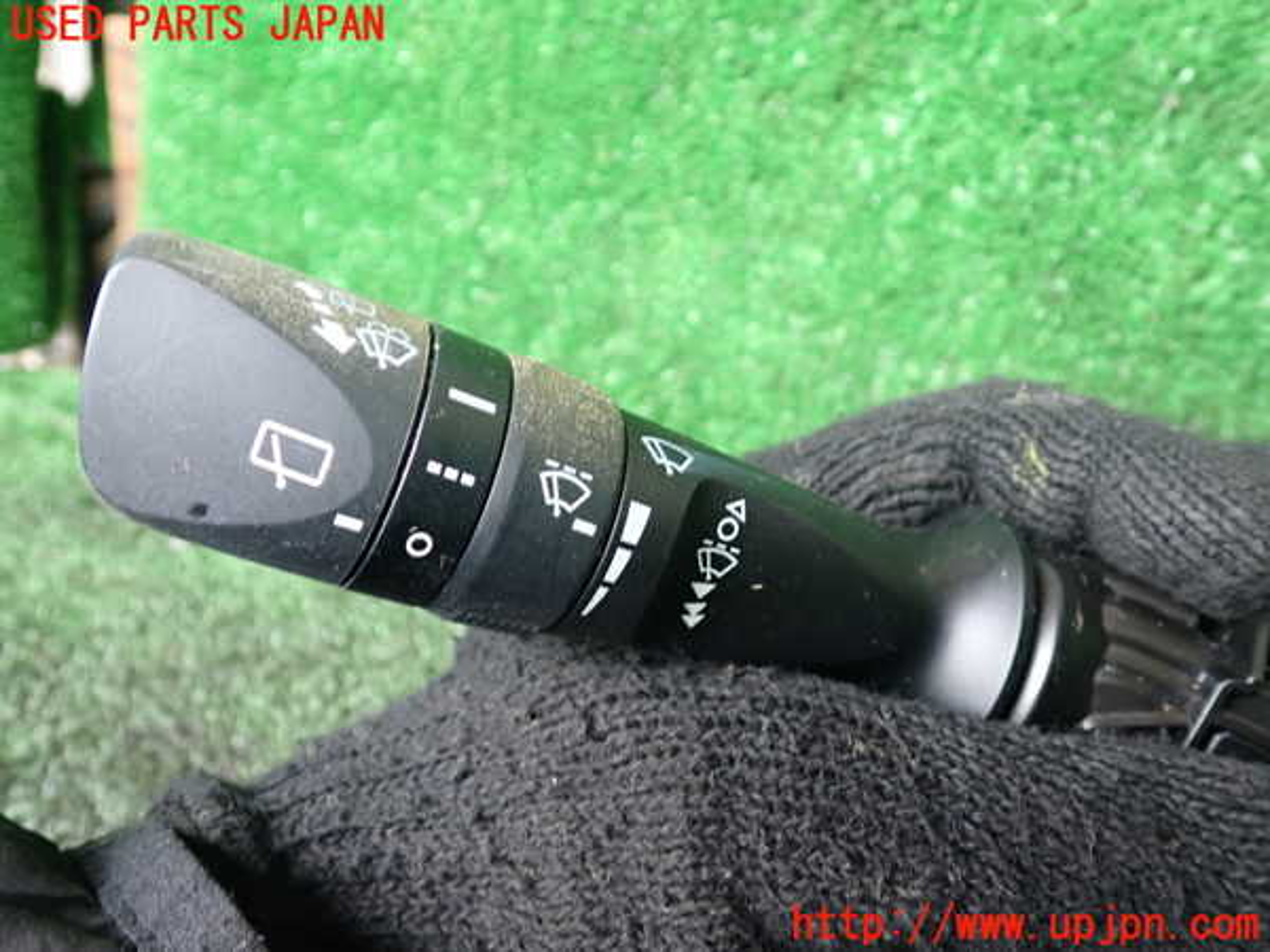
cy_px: 476
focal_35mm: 30
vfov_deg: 46.8
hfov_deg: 60.0
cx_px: 635
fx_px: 1101
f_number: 2.3
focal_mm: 5.4
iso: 200
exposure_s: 1/30
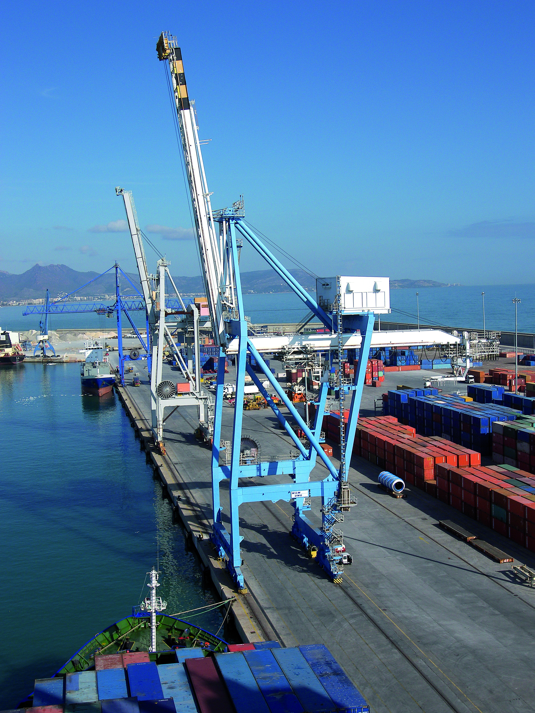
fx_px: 927
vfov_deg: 42.1
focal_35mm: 45
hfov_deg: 32.2
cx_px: 268
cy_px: 356
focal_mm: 9.4
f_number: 3.6
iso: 50
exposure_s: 1/1250
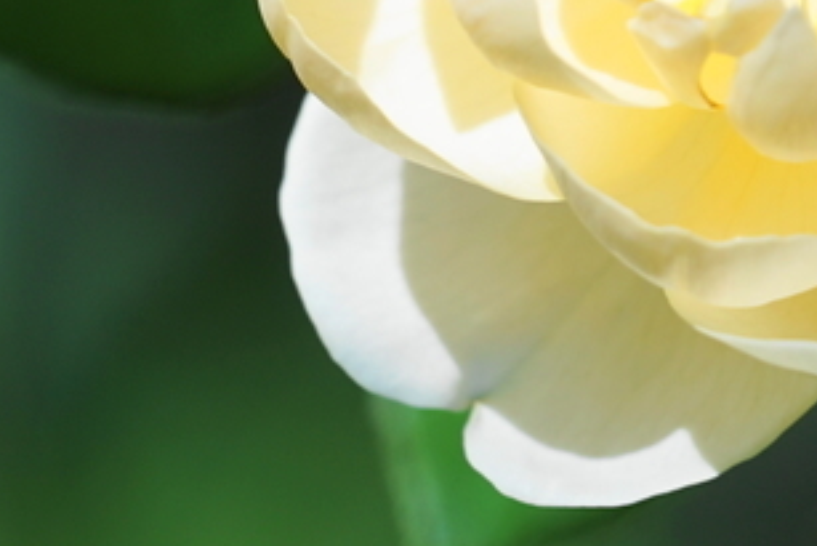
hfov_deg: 1.8
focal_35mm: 1171
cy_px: -301
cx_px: 873
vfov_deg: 1.2
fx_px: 26586
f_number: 5.6
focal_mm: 300
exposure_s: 1/320
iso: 125
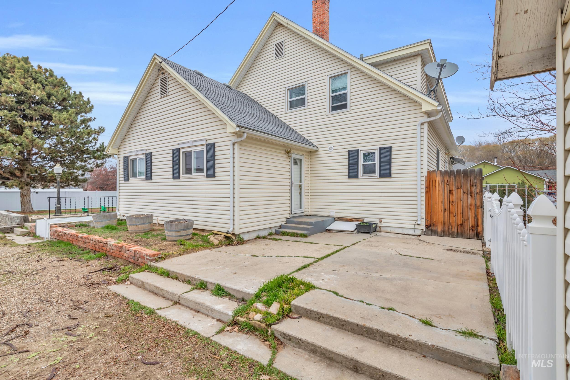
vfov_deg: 73.8
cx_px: 285
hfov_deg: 96.7
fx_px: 253
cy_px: 190
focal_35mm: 16
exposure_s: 1/60
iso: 500
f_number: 11
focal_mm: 16
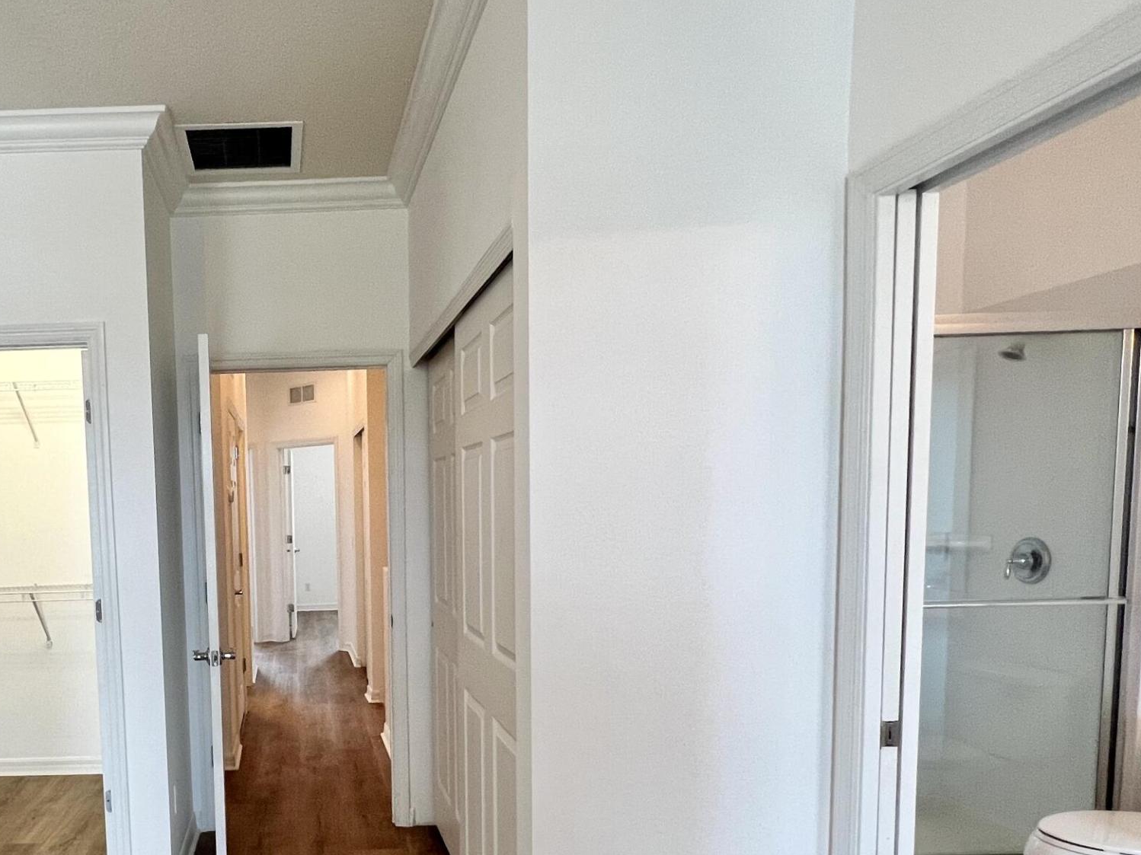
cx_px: 282
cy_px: 595
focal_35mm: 25
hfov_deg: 65.1
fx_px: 824
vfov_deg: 53.4
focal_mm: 1.57
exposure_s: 1/120
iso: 125
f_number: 1.8
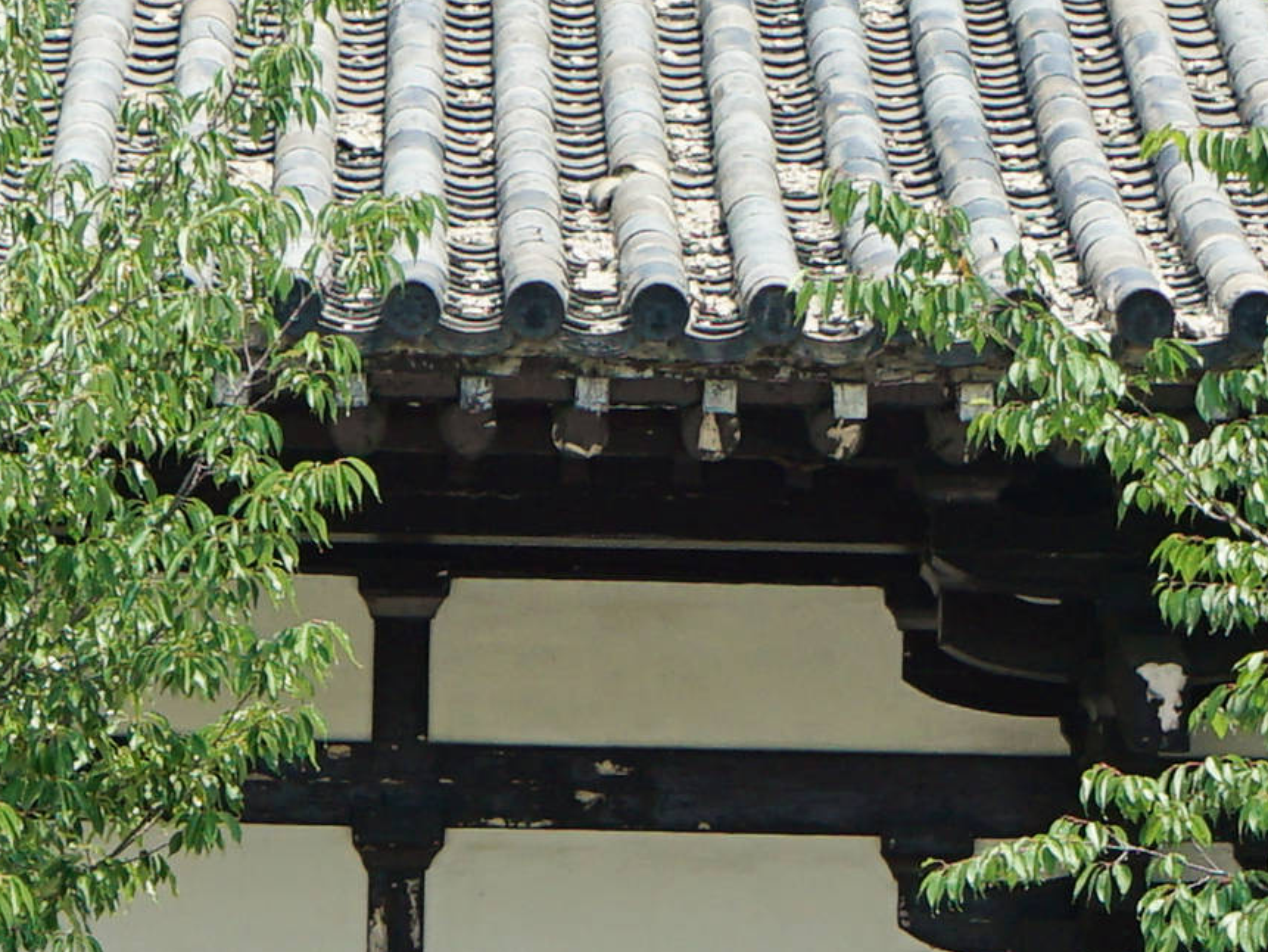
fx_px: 9086
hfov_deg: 8.0
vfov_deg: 5.9
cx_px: 698
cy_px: 1278
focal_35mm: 248
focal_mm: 37
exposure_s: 1/640
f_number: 5.6
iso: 200
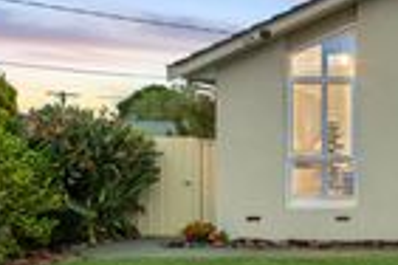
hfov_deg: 28.6
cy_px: 162
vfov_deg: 22.6
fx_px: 663
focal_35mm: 60
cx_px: 488
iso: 320
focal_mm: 18
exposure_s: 1/2
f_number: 8
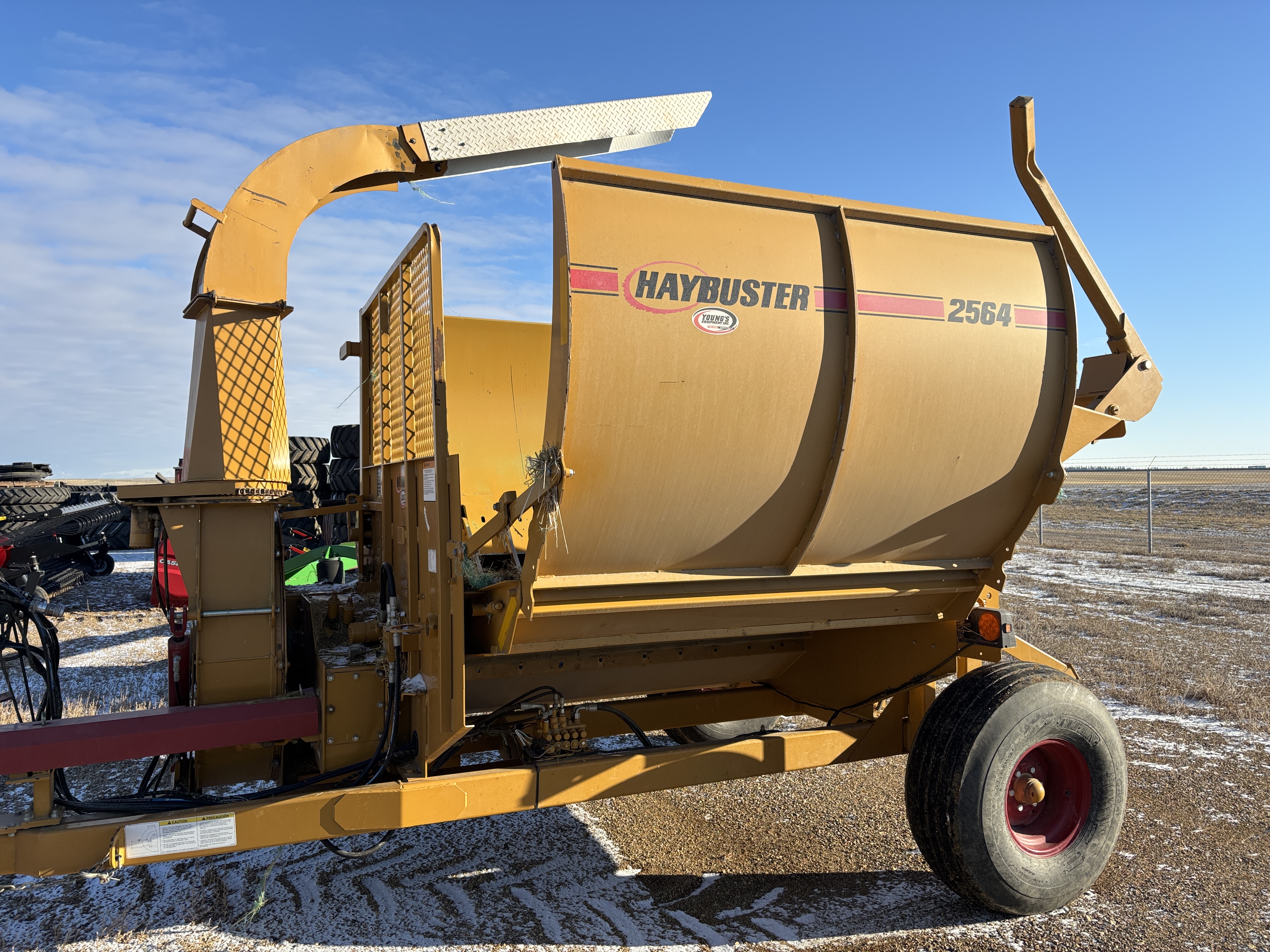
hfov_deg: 67.3
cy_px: 476
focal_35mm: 26
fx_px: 954
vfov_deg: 53.1
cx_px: 635
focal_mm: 5.96
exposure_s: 1/2342
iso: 50
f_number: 1.6
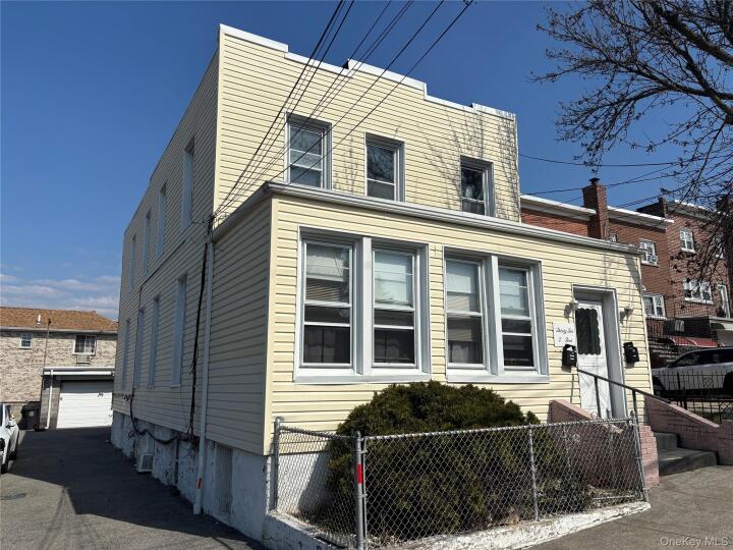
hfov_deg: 67.3
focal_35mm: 26
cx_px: 366
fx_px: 551
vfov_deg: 53.1
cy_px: 275
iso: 50
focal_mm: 5.96
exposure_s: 1/8333
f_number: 1.6
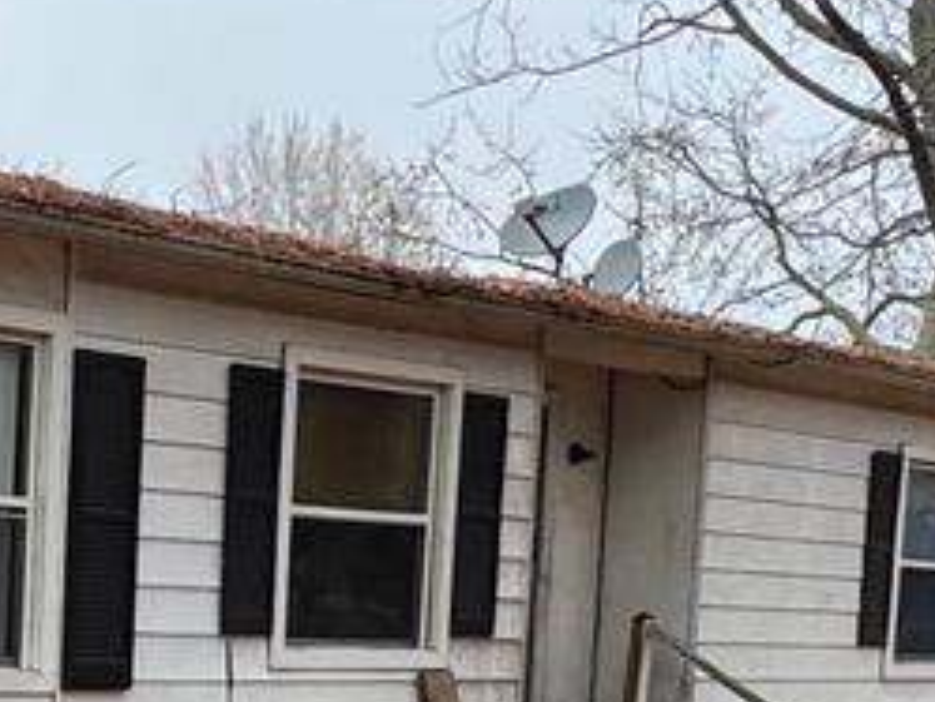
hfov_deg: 22.8
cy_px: 830
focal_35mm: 81
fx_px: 2189
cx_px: -75
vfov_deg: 17.4
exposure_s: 1/132
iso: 40
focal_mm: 2.22
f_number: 2.2
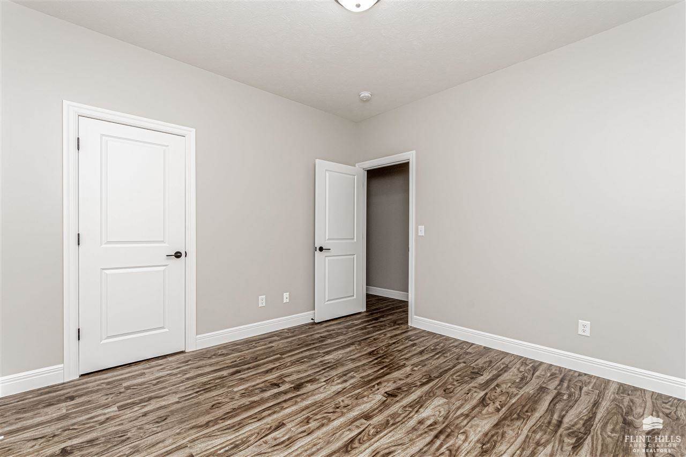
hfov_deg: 100.4
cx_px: 343
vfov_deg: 77.3
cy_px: 228
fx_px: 286
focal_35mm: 15
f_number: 10
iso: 1250
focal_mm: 10
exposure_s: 1/60
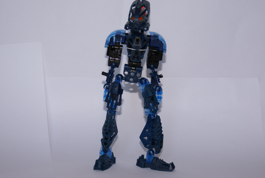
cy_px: 89
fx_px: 604
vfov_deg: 16.7
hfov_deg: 24.7
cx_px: 132
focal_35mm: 82
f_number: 5.6
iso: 400
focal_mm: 50
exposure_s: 1/125
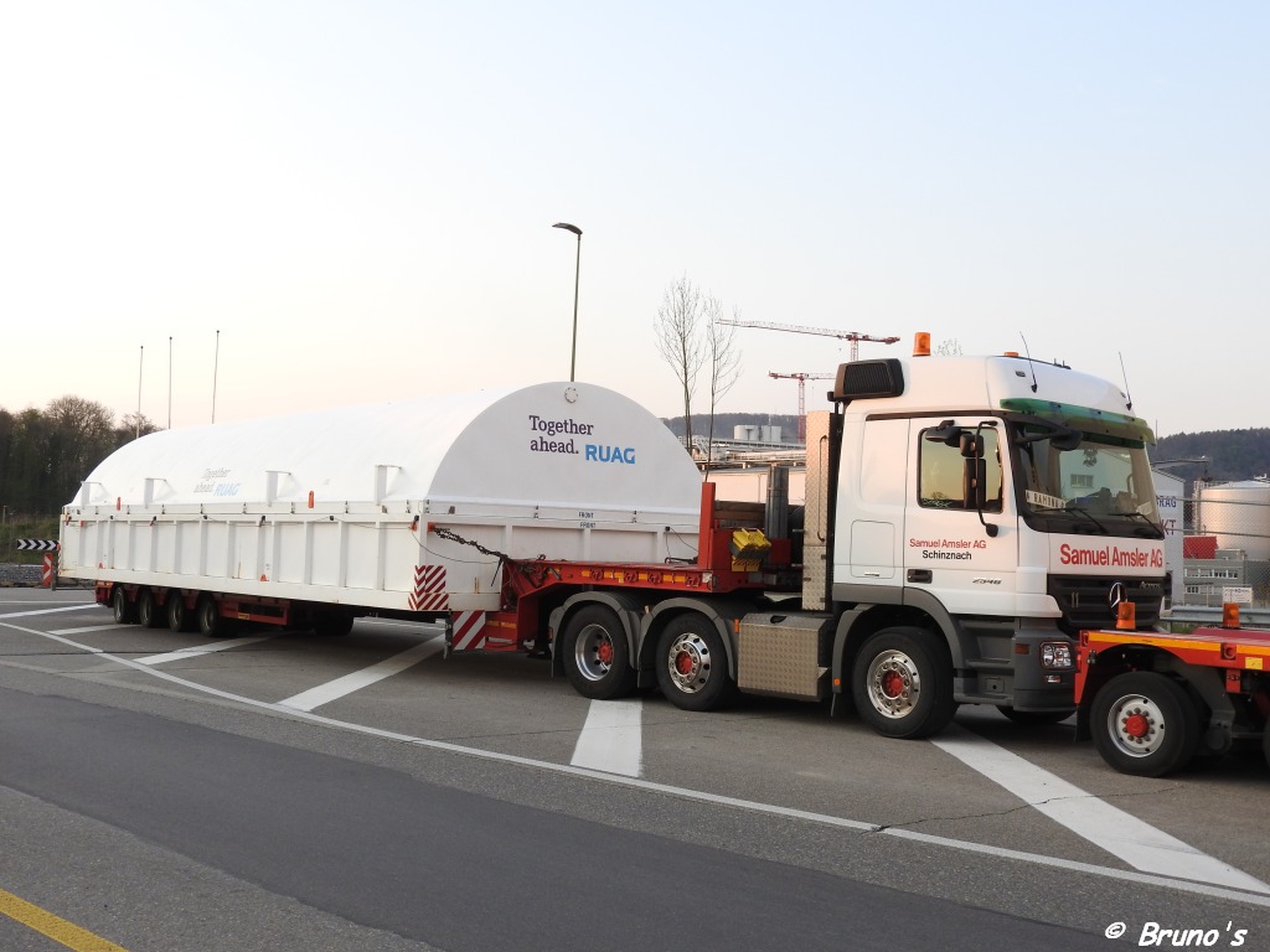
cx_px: 635
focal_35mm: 40
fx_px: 1468
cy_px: 476
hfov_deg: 46.8
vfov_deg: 36.0
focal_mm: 7.2
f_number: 3.8
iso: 100
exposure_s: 1/200
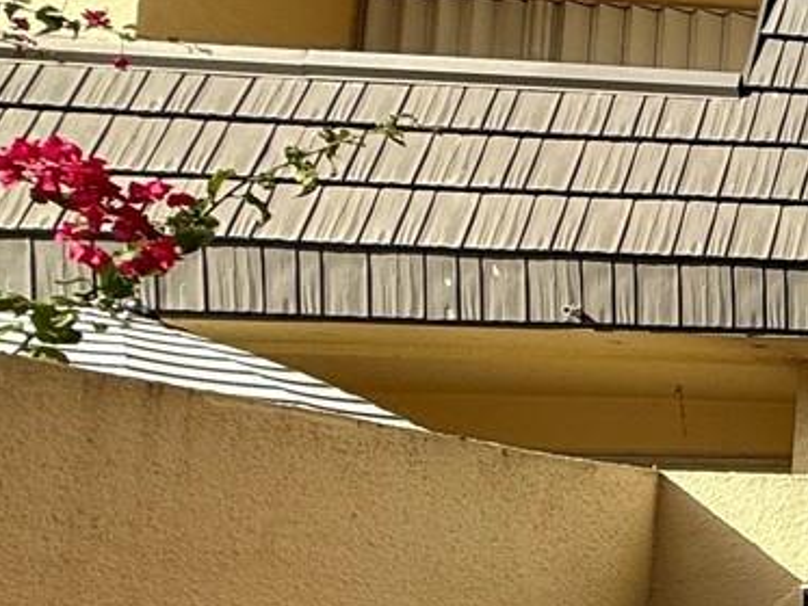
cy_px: 493
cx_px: 1692
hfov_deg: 18.1
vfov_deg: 24.0
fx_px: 1401
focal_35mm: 60
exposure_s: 1/1431
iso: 50
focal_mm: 2.22
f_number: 2.2
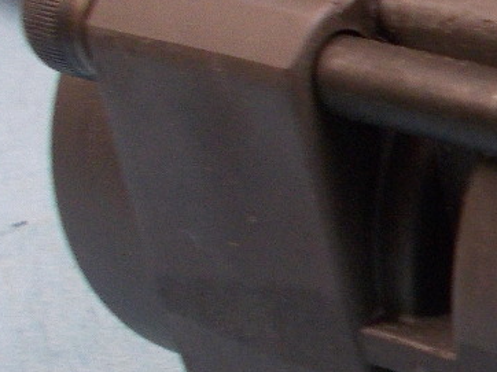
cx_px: 903
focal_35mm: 115
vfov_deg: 12.8
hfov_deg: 14.9
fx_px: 1650
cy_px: 255
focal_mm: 4.6
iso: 140
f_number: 3.2
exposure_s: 1/25
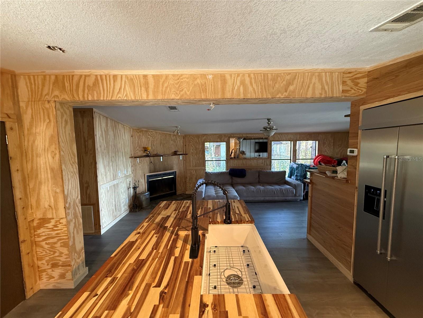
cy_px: 159
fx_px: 171
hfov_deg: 102.1
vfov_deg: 85.7
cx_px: 212
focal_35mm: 14
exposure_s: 1/60
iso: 400
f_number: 2.2
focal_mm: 2.22
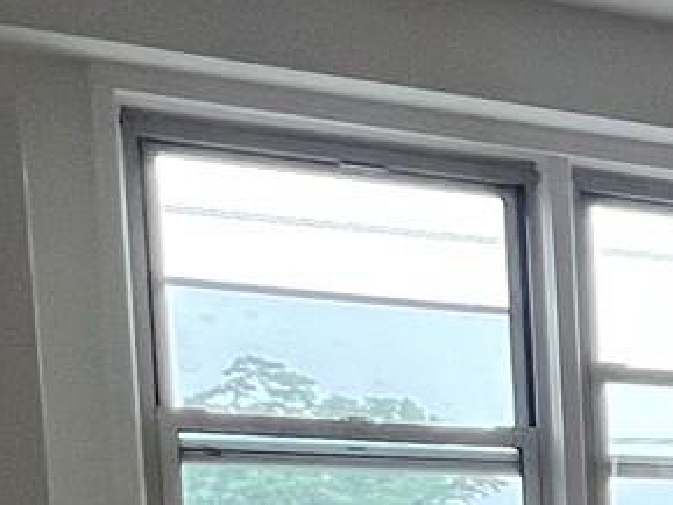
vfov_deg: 14.9
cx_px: 1600
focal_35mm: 92
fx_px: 1789
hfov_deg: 14.4
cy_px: 756
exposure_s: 1/99
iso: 100
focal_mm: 1.57
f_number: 1.8
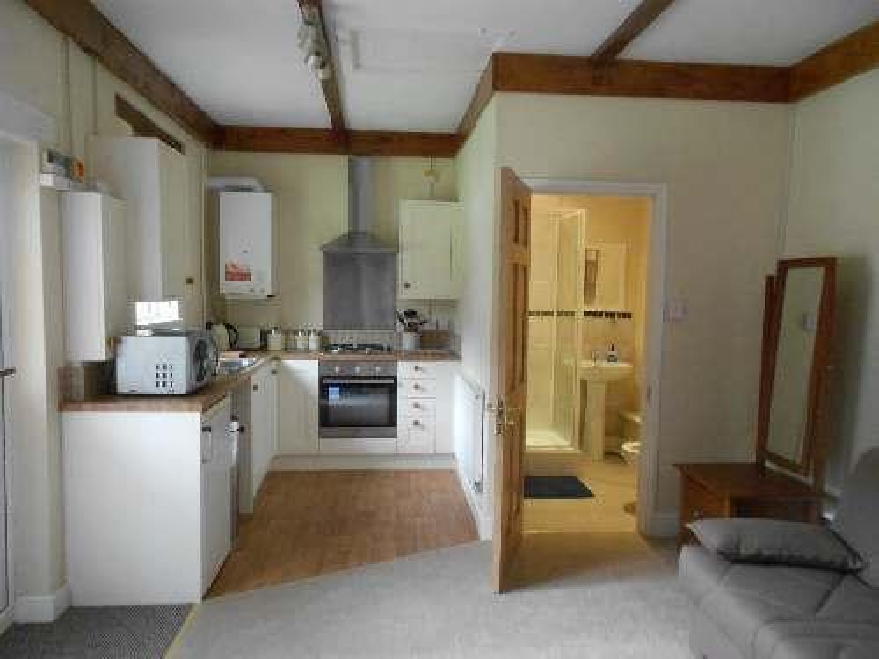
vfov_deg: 53.1
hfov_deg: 67.3
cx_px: 440
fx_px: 660
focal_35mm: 26
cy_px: 330
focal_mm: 4.6
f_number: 3.2
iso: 400
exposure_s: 1/30
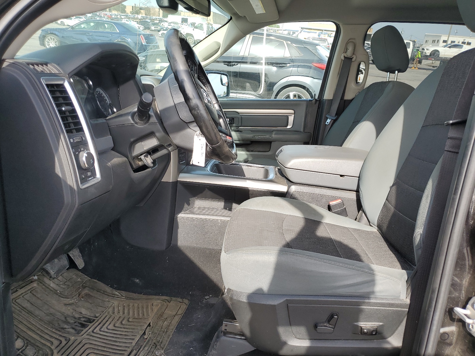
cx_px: 238
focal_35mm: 26
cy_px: 178
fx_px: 357
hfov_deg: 67.3
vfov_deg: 53.1
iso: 50
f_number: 1.5
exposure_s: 1/769
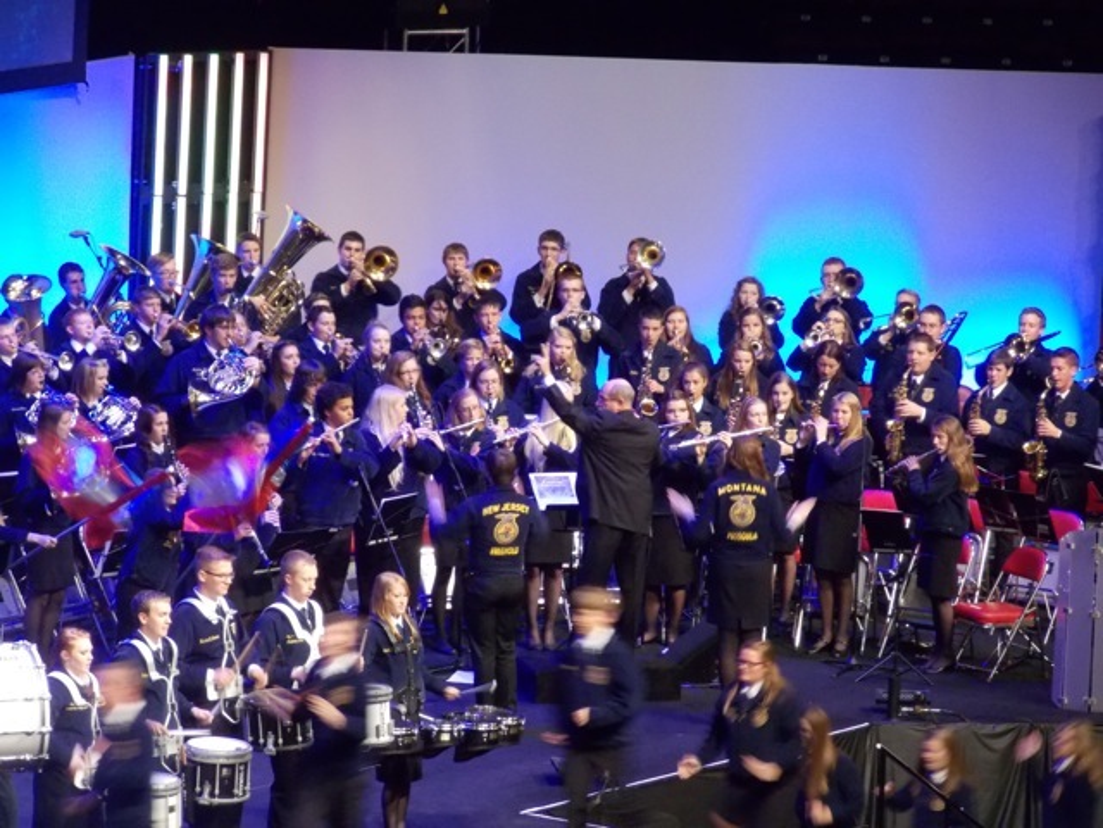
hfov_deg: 7.6
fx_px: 8253
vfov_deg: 5.7
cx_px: 552
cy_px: 414
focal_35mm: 259
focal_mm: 46
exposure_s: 1/10
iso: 400
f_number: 5.7
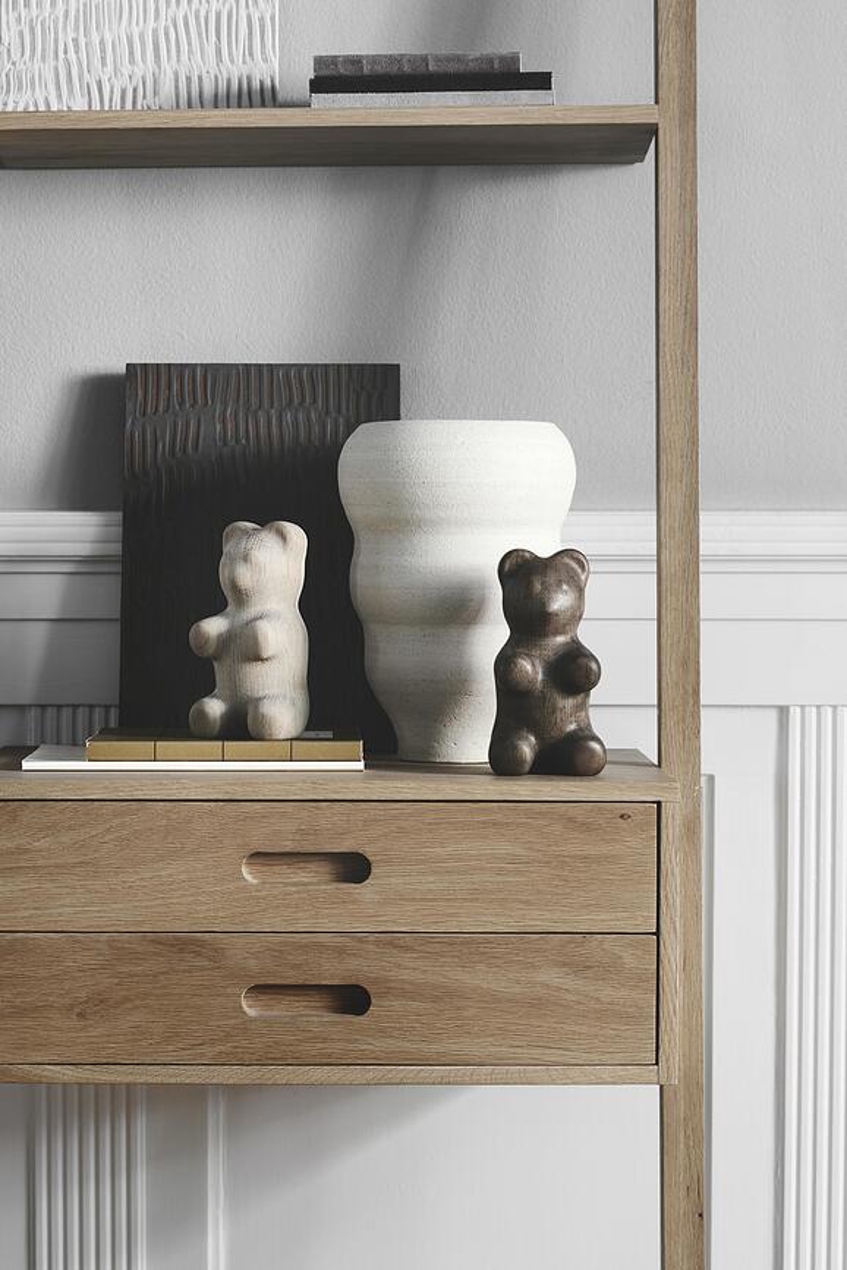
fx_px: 3000
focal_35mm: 85
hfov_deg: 16.1
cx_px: 424
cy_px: 635
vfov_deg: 23.9
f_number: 8
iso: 100
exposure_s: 1
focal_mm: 85
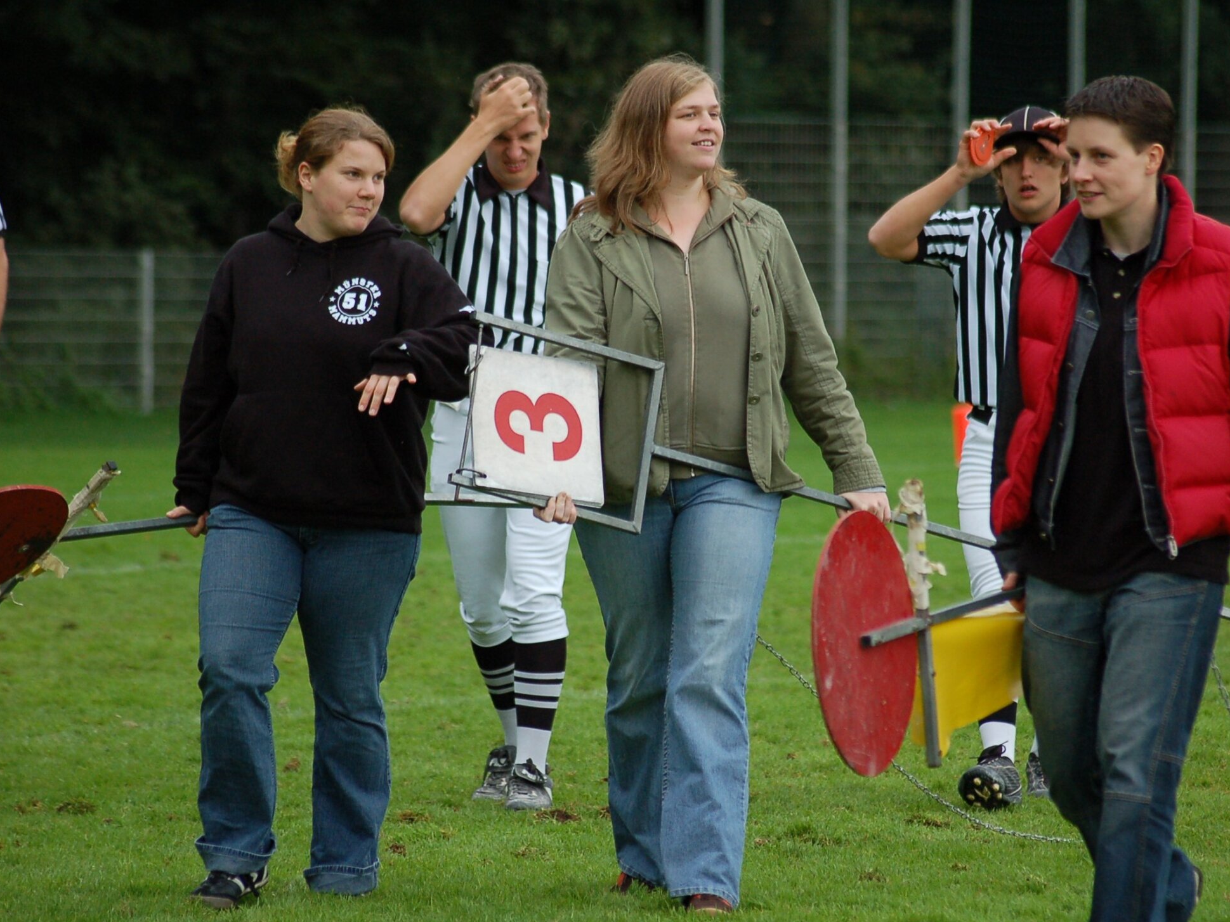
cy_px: 462
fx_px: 8705
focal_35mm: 245
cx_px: 674
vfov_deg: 6.1
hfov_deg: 8.1
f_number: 4.5
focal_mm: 150
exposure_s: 1/500
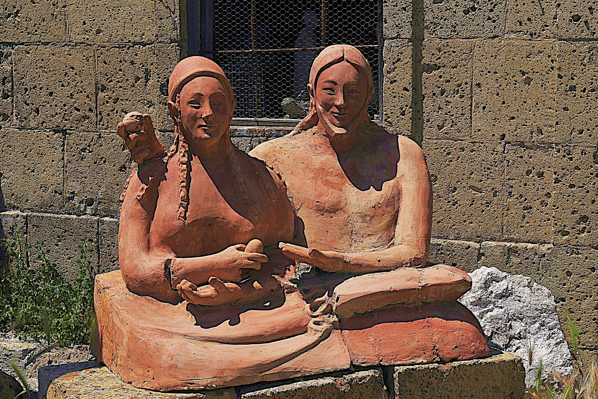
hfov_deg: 26.7
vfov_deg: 17.9
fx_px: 1262
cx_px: 302
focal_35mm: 76
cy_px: 199
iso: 200
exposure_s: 1/640
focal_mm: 50
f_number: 13
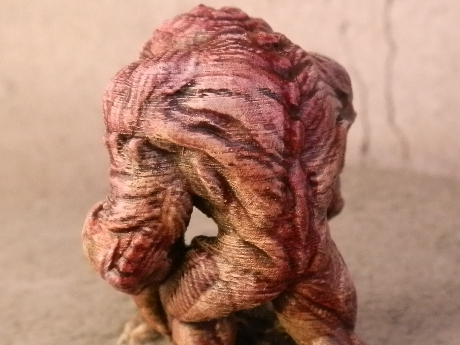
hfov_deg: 34.6
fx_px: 731
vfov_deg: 26.5
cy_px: 197
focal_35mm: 55
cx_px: 303
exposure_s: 1/100
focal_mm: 5
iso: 400
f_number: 3.1
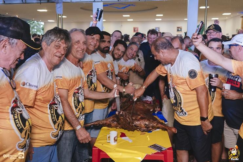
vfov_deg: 36.9
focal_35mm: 36
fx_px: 243
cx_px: 122
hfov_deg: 53.1
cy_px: 81
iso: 2500
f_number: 3.2
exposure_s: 1/250
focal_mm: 24
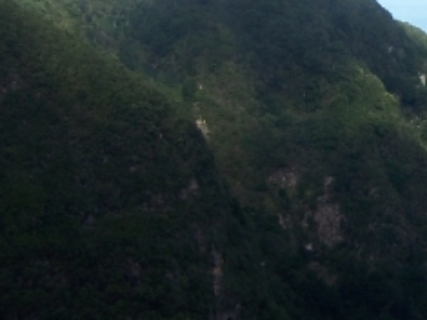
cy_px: -33
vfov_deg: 14.9
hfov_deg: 19.5
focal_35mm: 97
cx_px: 452
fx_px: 1196
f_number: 2.8
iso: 80
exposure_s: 1/1000
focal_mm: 6.3
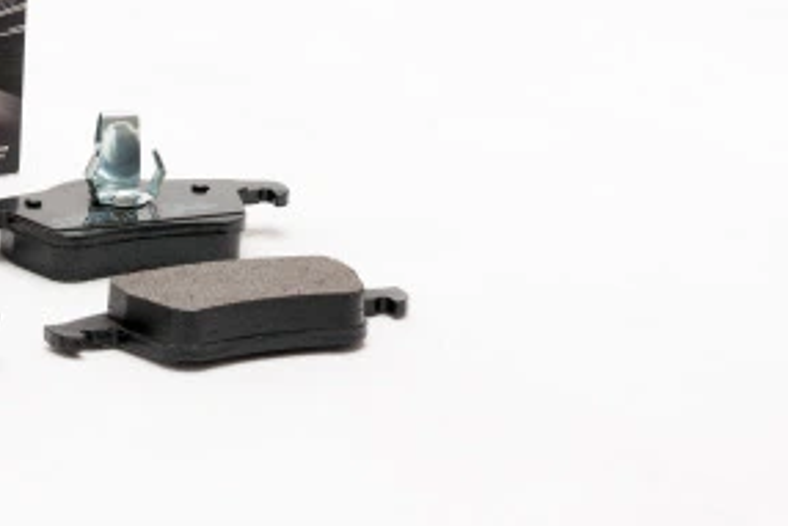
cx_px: 118
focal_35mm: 173
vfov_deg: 7.9
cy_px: 218
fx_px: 3790
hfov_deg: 11.8
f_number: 11
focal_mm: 55
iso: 100
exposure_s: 1/200
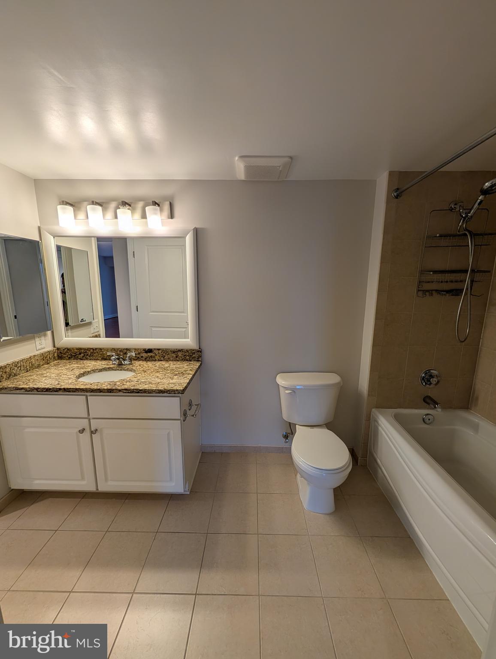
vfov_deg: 110.5
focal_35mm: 12
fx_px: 229
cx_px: 248
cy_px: 330
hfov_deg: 94.6
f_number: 1.7
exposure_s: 1/150
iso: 38
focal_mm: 2.02
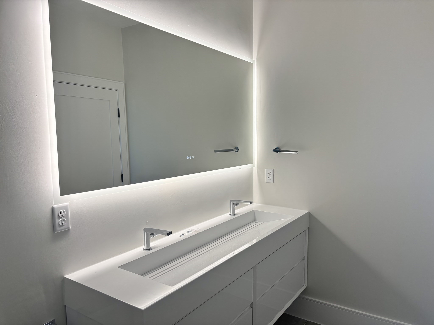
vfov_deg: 53.1
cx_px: 217
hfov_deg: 67.3
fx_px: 326
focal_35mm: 26
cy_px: 162
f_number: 1.6
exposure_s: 1/121
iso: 50
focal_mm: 5.96
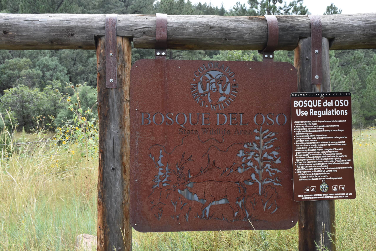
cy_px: 126
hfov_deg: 43.6
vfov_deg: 29.9
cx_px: 188
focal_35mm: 45
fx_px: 470
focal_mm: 30
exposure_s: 1/400
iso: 800
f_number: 8
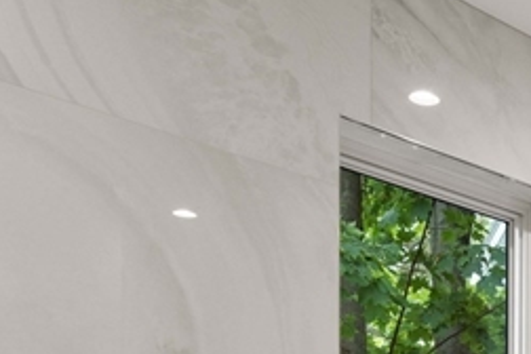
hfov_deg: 26.4
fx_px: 959
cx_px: 685
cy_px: 555
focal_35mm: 65
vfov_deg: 18.2
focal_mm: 16
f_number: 7.1
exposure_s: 1/15
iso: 320
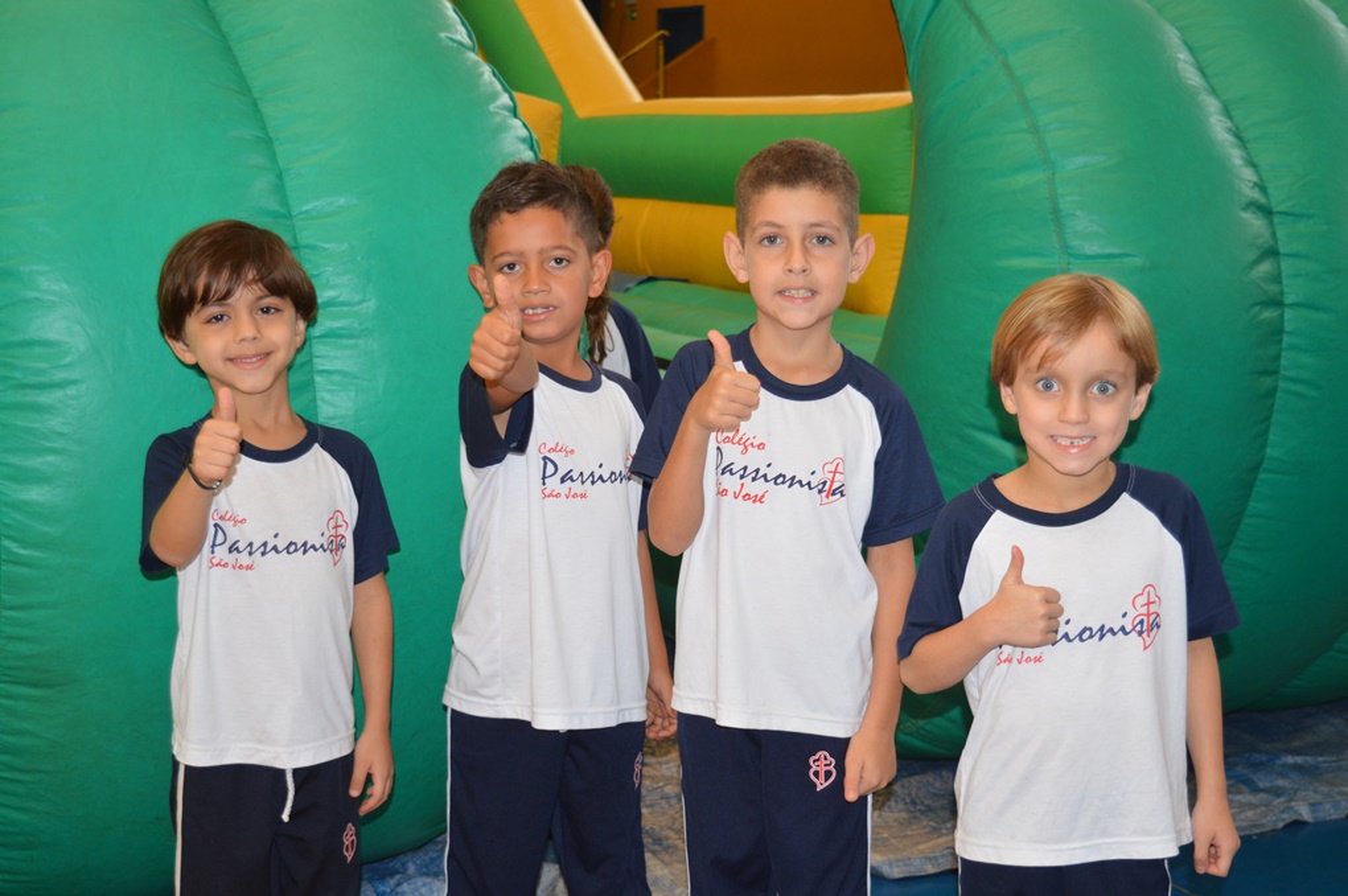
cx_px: 674
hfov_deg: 36.9
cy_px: 448
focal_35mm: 54
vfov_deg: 25.0
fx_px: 2020
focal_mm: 36
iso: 640
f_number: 4.8
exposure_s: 1/60
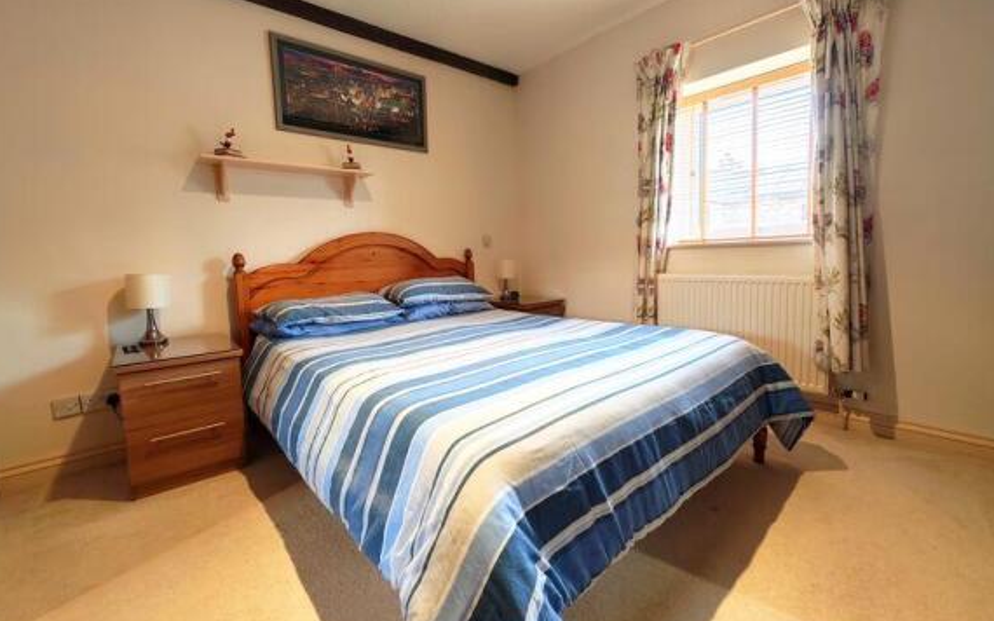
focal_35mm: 13
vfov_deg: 82.7
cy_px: 292
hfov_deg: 109.4
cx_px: 500
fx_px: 352
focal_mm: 2.03
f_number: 1.8
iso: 400
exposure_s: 1/33.3
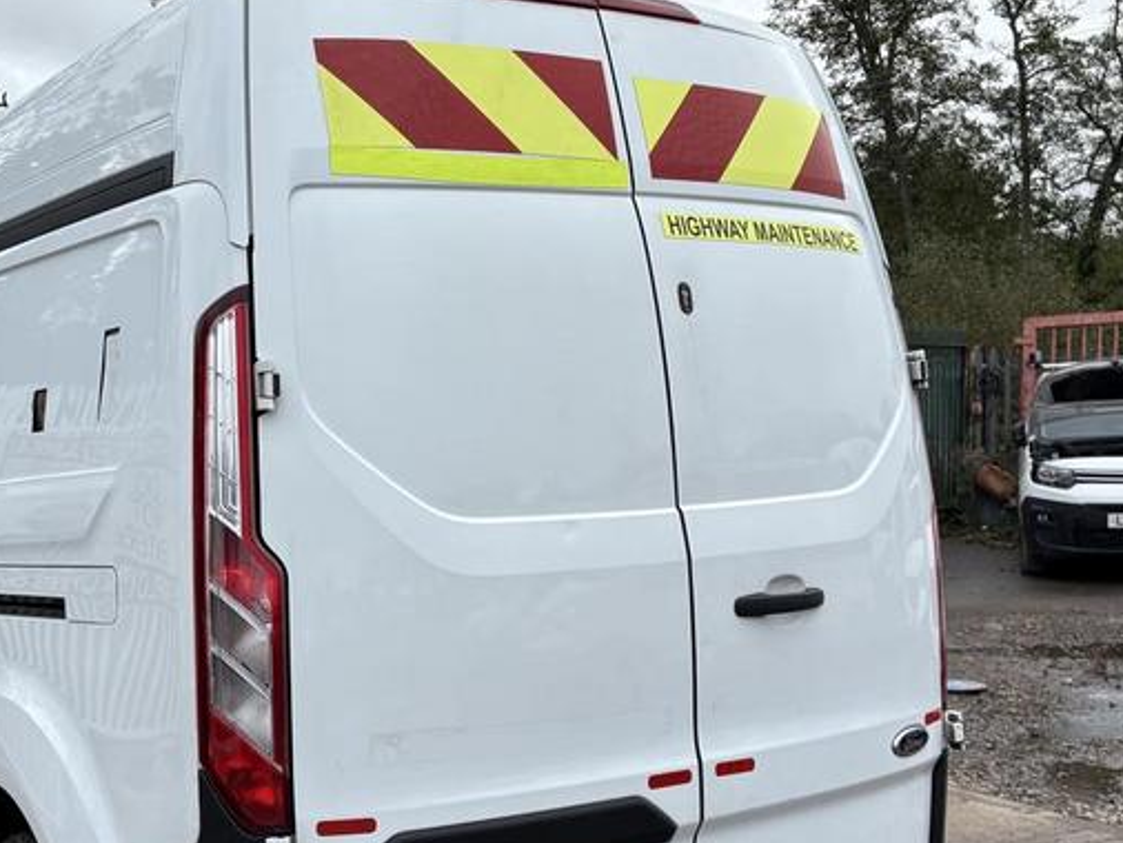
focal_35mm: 46
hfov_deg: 40.5
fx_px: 1493
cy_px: 541
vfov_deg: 31.4
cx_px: 344
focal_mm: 5.96
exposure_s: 1/1117
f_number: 1.6
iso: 50
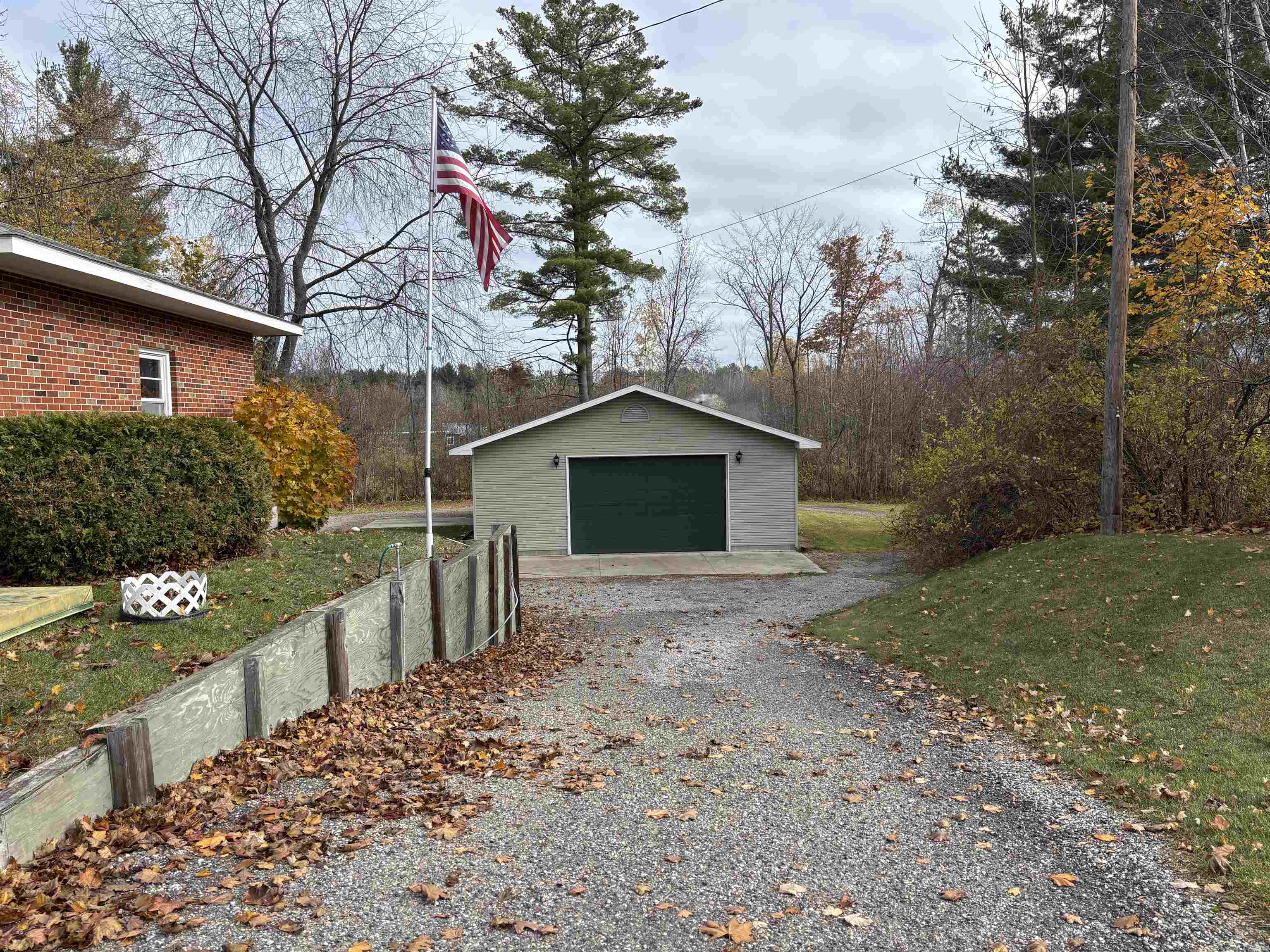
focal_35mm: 26
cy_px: 476
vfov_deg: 53.1
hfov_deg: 67.3
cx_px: 635
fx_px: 954
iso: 50
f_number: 1.6
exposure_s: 1/1721
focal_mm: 5.96
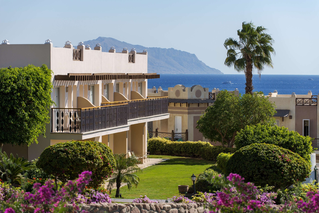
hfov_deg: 17.1
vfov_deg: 11.4
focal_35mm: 120
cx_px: 160
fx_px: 1064
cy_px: 106
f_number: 5.6
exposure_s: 1/1000
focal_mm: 120
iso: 100
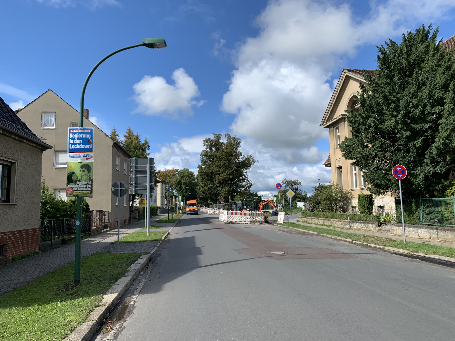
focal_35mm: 26
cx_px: 228
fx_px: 342
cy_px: 170
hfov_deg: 67.3
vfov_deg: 53.1
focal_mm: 4.25
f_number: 1.8
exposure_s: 1/2421
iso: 25
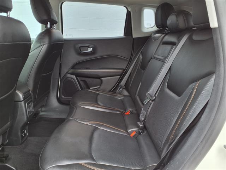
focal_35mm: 27
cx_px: 113
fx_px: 176
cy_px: 85
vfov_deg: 51.4
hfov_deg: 65.3
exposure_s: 1/40
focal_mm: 3.58
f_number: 1.9
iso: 80
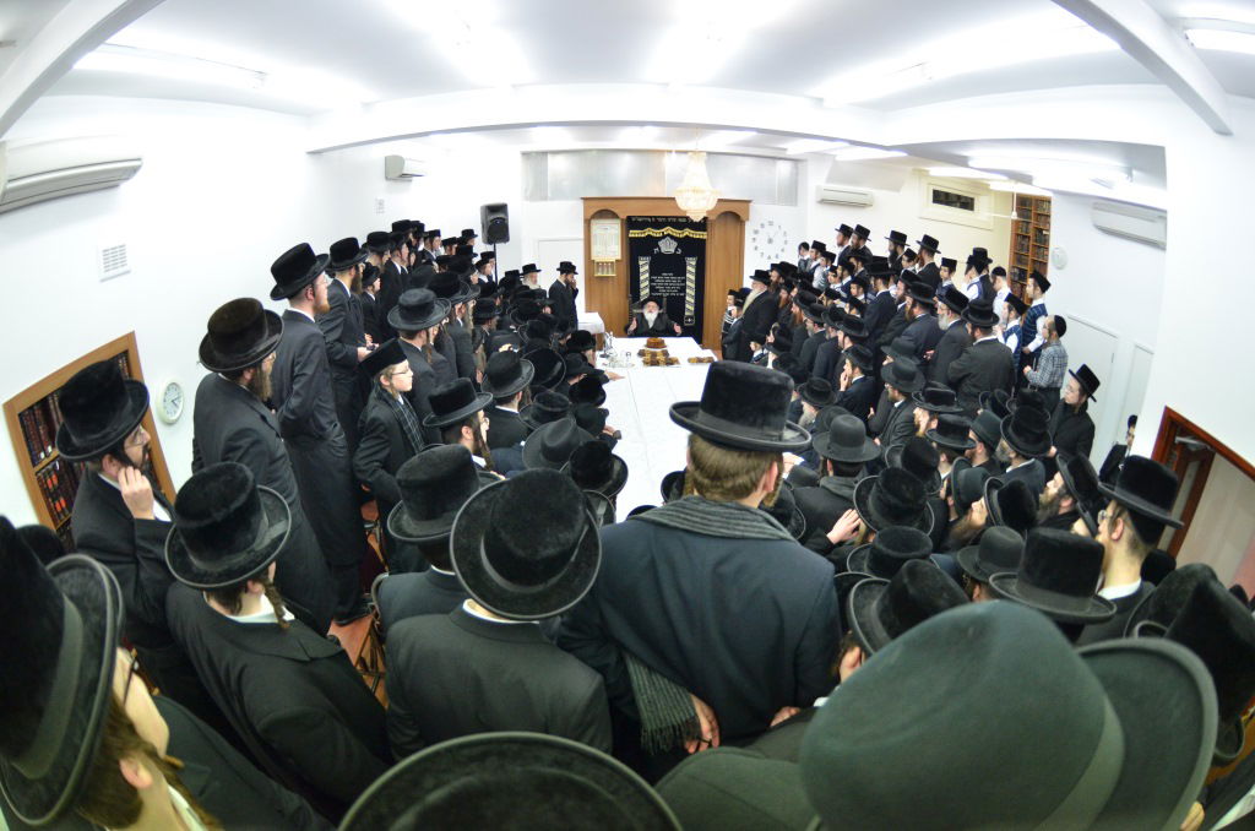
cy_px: 416
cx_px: 628
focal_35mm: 16
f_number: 2.8
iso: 1250
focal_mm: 10.5
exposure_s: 1/400
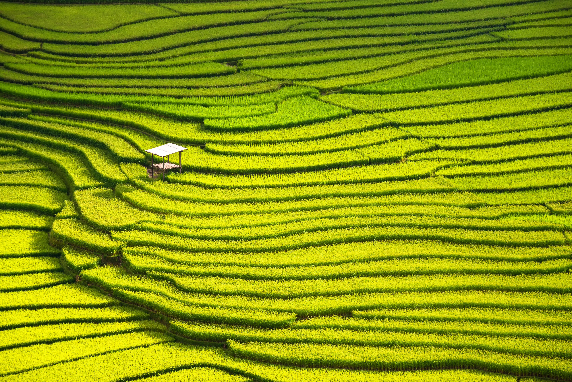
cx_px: 286
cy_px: 191
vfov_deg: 8.6
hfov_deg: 12.8
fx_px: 2543
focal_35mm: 160
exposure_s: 1/250
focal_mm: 160
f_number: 8
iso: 200
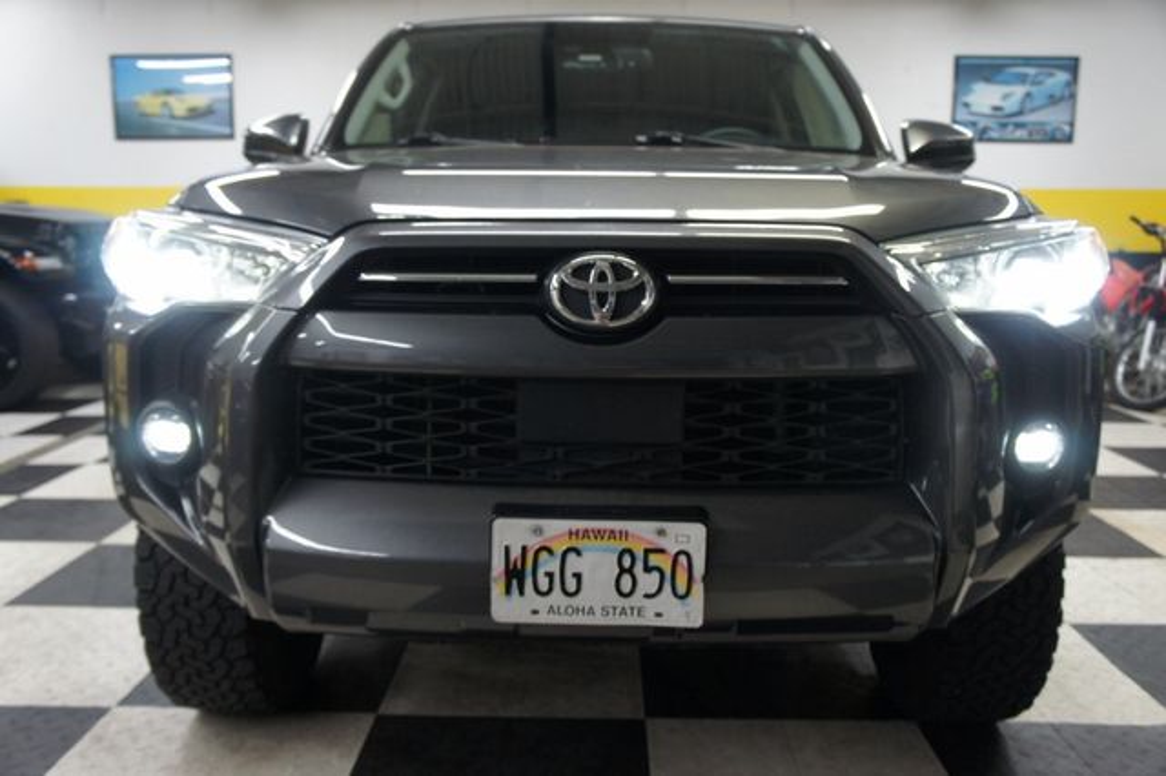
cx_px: 583
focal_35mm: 32
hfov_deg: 59.5
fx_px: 1020
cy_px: 388
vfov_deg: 41.7
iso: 500
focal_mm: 21
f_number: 4
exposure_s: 1/40
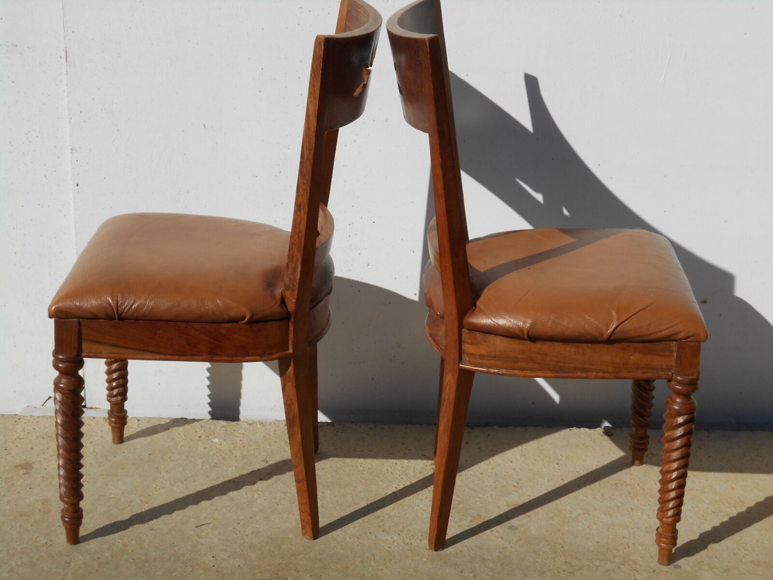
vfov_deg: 22.3
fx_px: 1474
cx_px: 386
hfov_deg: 29.4
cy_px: 290
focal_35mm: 66
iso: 80
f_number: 5.3
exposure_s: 1/1000
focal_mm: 11.6
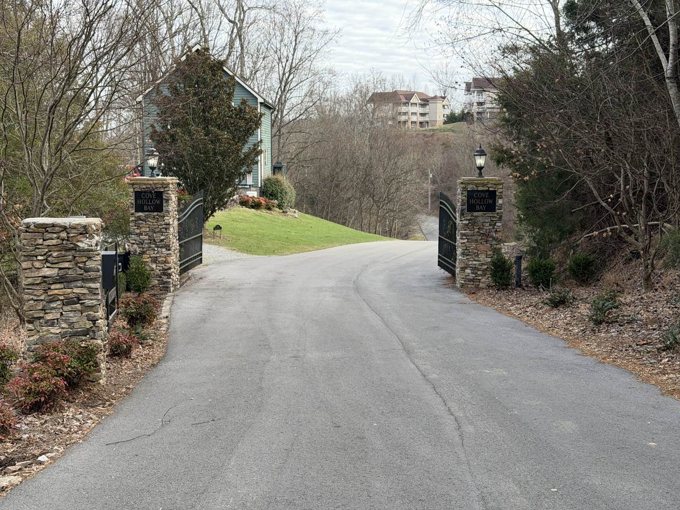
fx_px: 943
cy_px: 255
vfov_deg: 30.3
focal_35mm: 48
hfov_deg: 39.7
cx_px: 340
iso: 100
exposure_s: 1/583
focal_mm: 6.76
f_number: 1.78
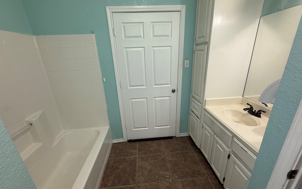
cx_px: 151
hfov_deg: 101.5
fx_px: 123
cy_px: 96
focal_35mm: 15
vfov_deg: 74.8
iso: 200
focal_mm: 2.22
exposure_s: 1/60
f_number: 2.2
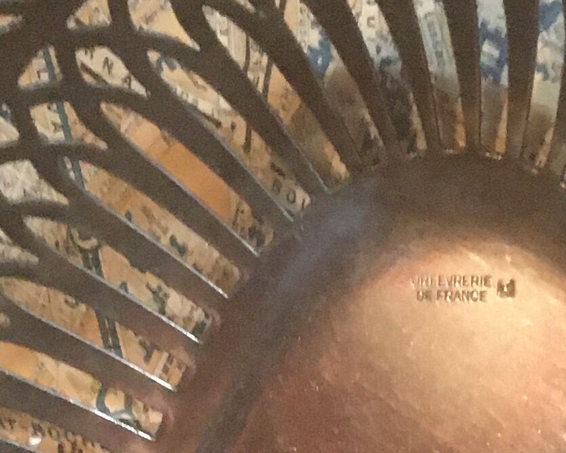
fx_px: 2294
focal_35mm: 137
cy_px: 1019
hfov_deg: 14.0
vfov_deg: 10.1
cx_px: 461
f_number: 2.2
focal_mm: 4.15
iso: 250
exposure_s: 1/17
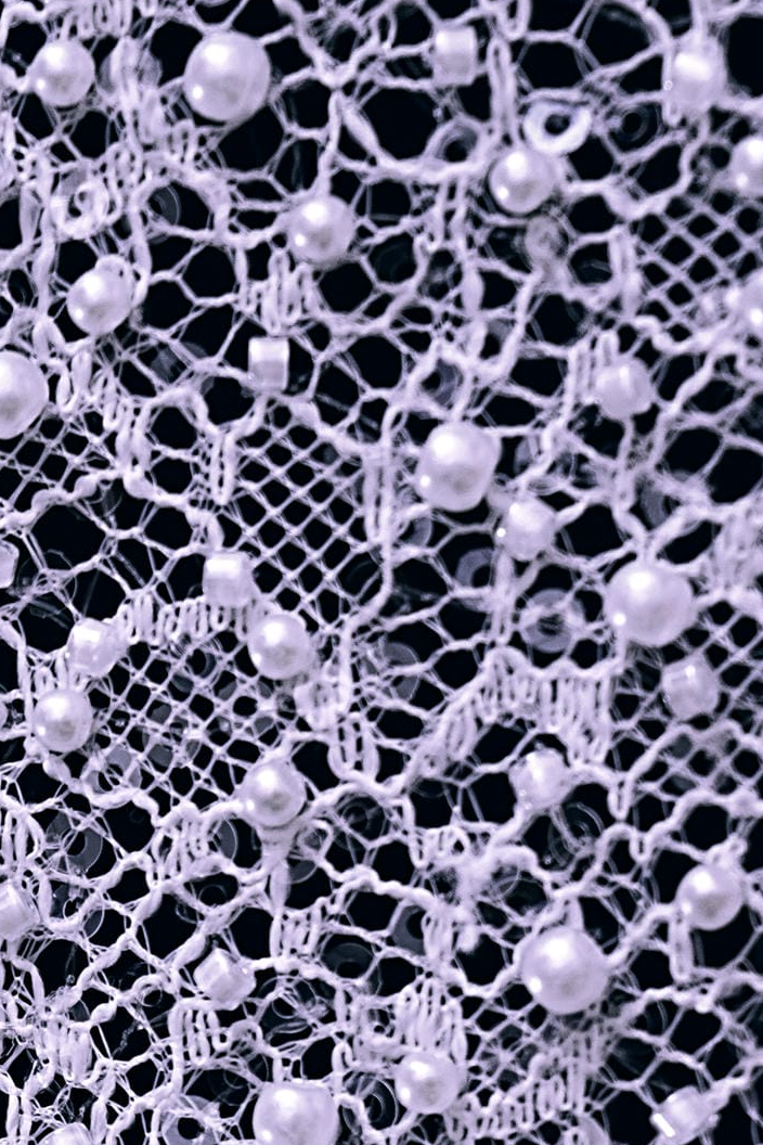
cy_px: 1677
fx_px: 7470
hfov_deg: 5.8
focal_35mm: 235
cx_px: -410
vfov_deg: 8.6
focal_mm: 59
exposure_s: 1/125
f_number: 11
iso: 100
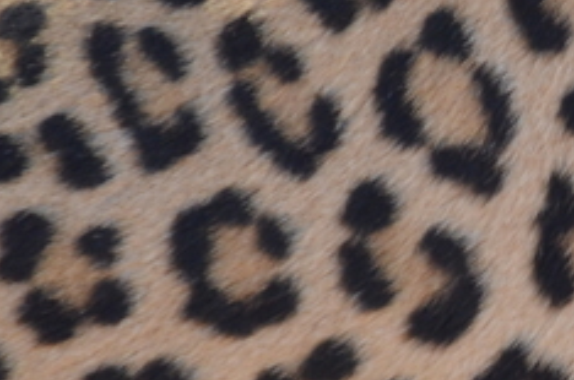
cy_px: -164
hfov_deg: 0.8
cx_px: 1464
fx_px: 39111
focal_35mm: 2458
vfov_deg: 0.6
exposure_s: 1/250
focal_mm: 300
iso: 400
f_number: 5.6
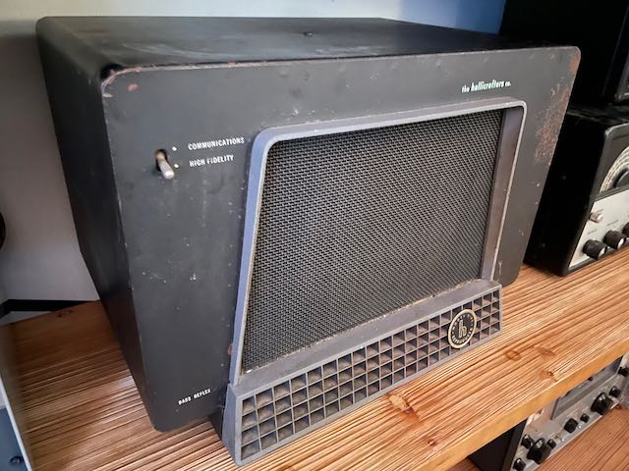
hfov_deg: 67.3
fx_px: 472
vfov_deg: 53.1
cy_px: 236
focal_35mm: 26
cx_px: 314
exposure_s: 1/4
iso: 640
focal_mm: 4.2
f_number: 1.6
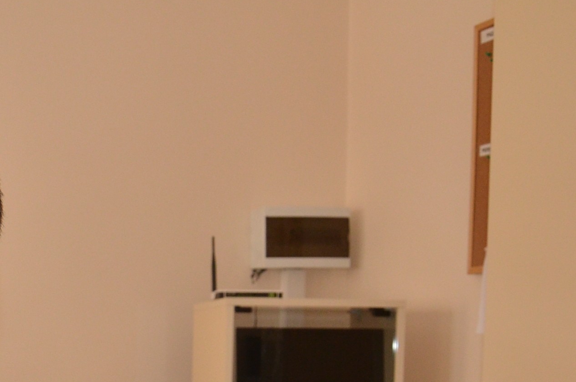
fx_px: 1262
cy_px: 533
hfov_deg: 23.7
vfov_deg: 16.1
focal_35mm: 79
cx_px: -92
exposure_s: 1/60
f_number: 5
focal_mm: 18
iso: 800
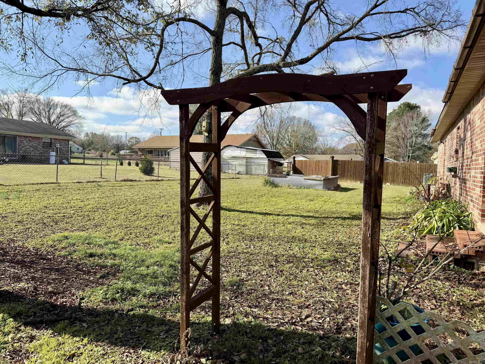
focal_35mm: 24
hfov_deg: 71.6
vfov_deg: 56.8
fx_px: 336
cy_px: 182
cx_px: 242
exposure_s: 1/3584
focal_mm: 6.76
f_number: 1.78
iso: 80
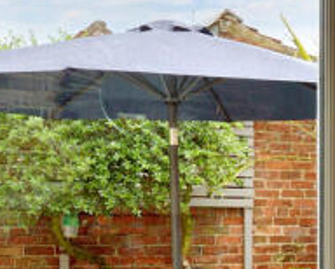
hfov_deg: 19.1
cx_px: 366
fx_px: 953
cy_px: 290
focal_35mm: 96
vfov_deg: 15.6
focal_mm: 20
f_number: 10
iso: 200
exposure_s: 1/125
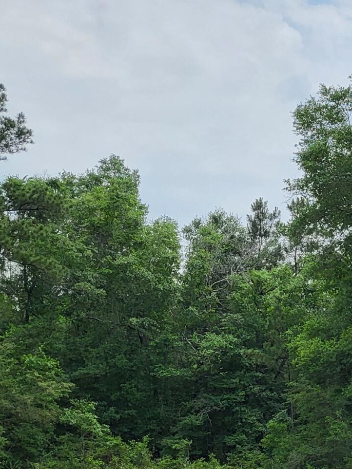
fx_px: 1098
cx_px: 541
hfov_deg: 16.5
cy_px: 409
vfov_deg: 23.6
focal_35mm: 81
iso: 50
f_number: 1.8
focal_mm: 4.25
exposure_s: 1/2500
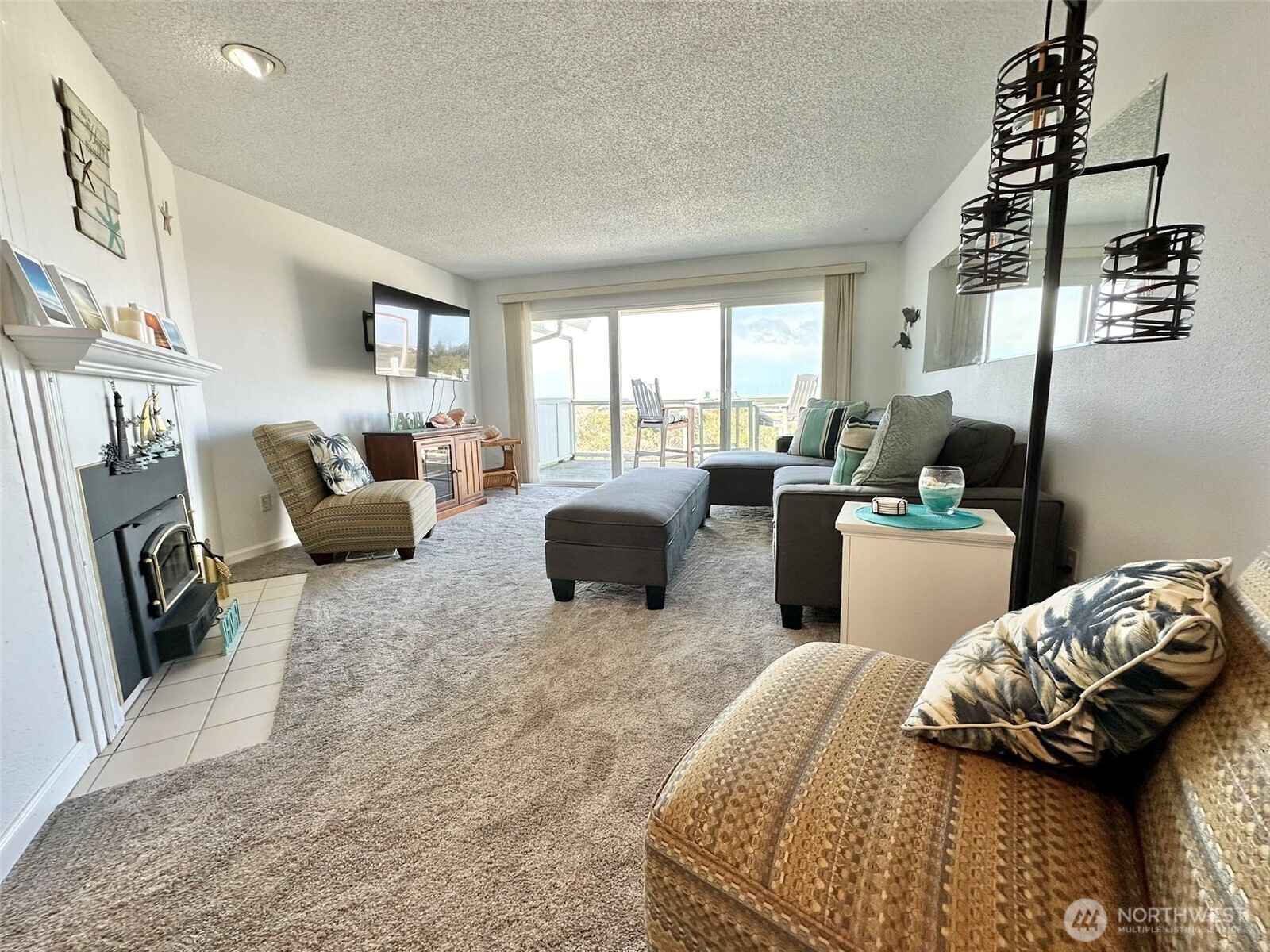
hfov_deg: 102.1
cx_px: 635
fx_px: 514
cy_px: 476
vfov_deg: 85.7
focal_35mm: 14
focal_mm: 2.22
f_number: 2.2
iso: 40
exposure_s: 1/148
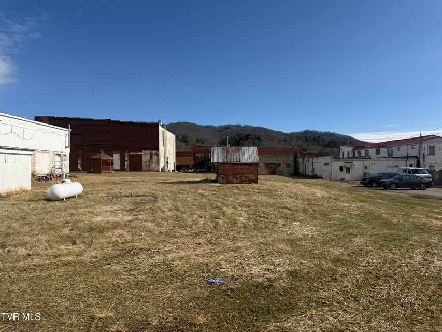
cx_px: 221
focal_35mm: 24
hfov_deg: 71.6
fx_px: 306
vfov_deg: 56.8
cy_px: 166
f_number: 1.78
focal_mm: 6.76
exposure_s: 1/5714
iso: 80
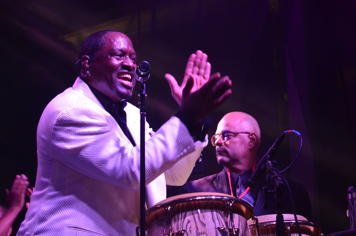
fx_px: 1273
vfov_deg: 10.6
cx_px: 178
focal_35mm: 129
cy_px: 118
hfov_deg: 15.9
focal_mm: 86
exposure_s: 1/100
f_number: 8
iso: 3200
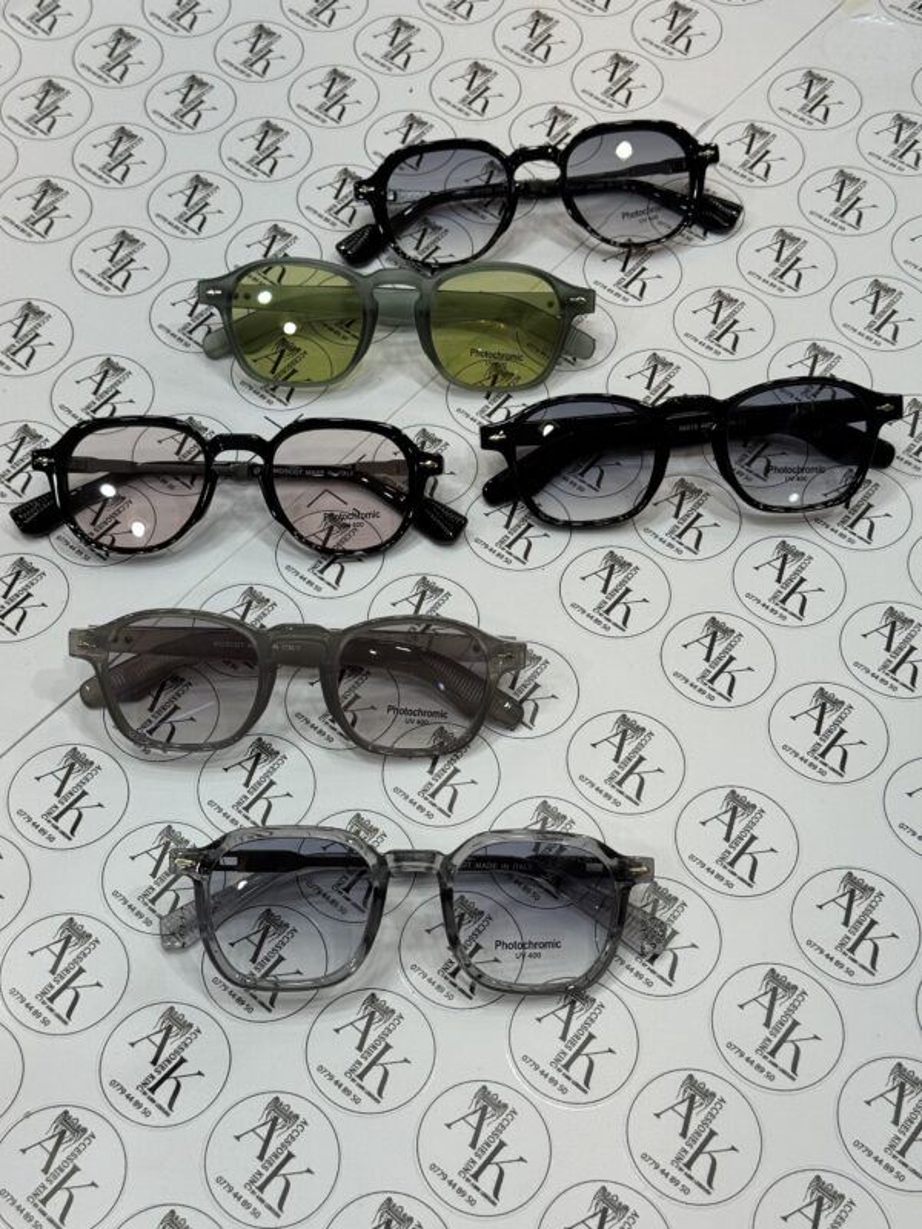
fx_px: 1705
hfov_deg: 30.3
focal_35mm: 48
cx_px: 461
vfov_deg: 39.7
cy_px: 614
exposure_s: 1/174
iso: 50
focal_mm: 6.76
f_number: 1.78
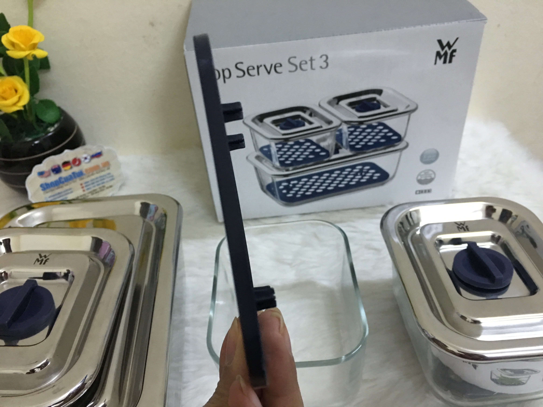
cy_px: 204
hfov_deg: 61.7
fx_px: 455
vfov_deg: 48.2
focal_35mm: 29
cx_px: 272
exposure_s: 1/10
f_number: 2.2
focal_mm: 4.15
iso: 100
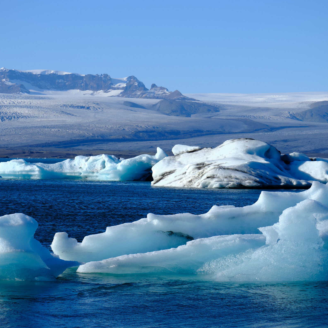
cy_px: 164
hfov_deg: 12.7
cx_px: 159
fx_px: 1469
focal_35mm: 137
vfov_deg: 12.7
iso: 200
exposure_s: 1/800
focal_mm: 71.1
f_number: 6.4
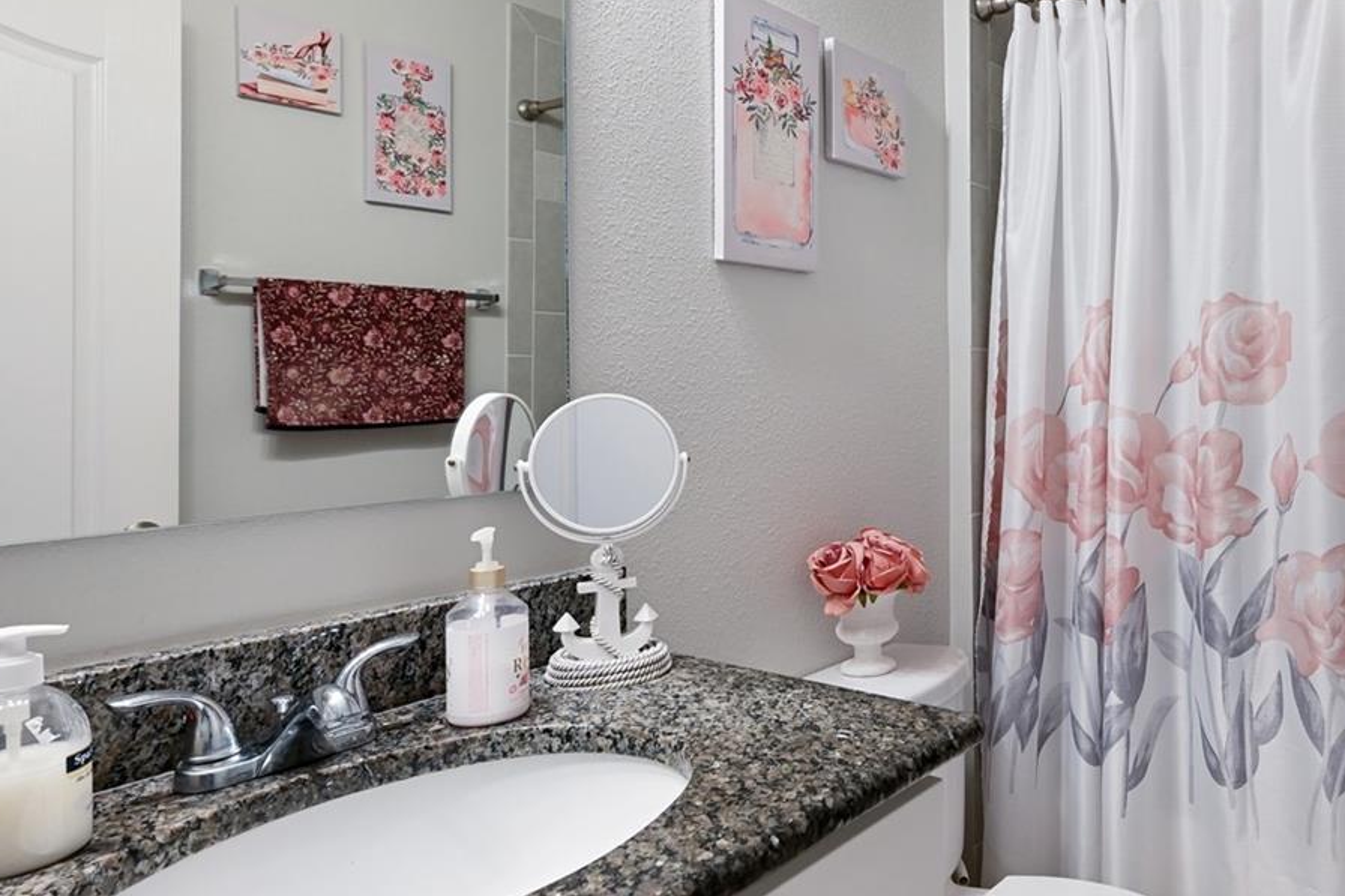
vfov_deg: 51.2
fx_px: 934
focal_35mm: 25
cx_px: 1009
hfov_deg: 67.0
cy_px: 401
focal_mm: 14
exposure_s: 1/20
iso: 800
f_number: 8
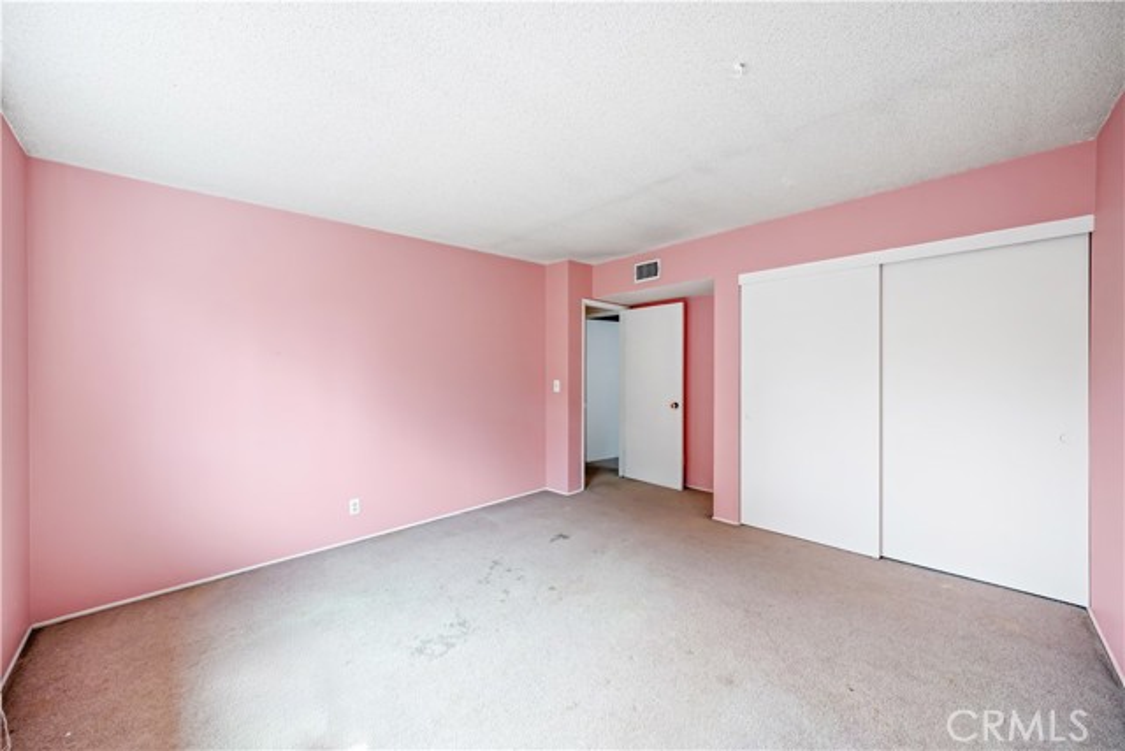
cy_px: 376
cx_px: 562
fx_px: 406
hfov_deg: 108.3
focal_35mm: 13
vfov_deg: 85.5
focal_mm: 13
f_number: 5
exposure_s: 1/125
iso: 800
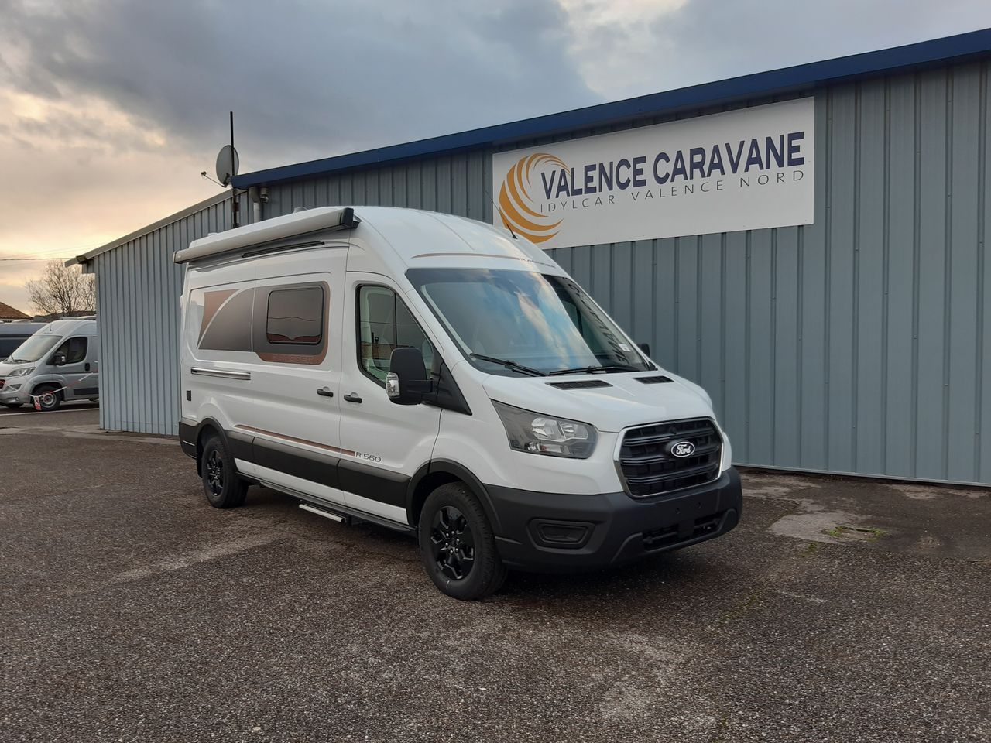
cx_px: 496
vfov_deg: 53.1
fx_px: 744
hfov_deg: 67.3
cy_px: 372
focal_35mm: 26
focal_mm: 3.92
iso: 40
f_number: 1.7
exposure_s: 1/101
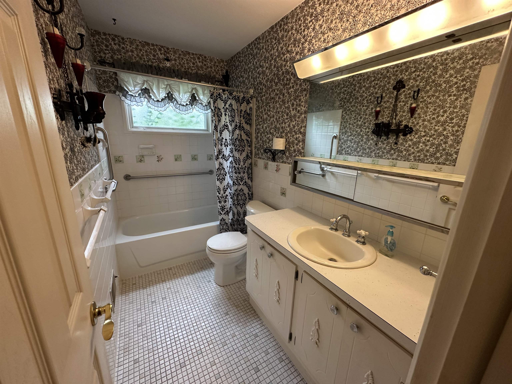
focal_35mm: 14
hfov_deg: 102.1
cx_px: 256
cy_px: 192
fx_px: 207
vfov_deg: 85.7
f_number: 2.2
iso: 250
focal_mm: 2.22
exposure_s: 1/120
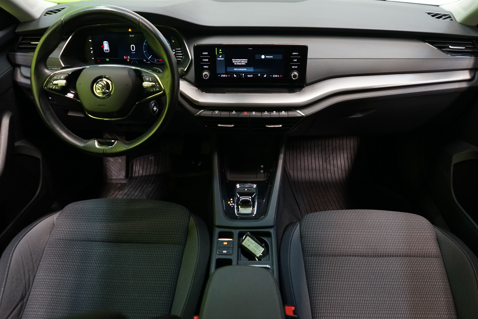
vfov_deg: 46.4
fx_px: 372
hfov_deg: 65.5
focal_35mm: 28
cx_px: 239
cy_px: 160
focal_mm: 28
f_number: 3.5
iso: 1000
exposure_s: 1/30
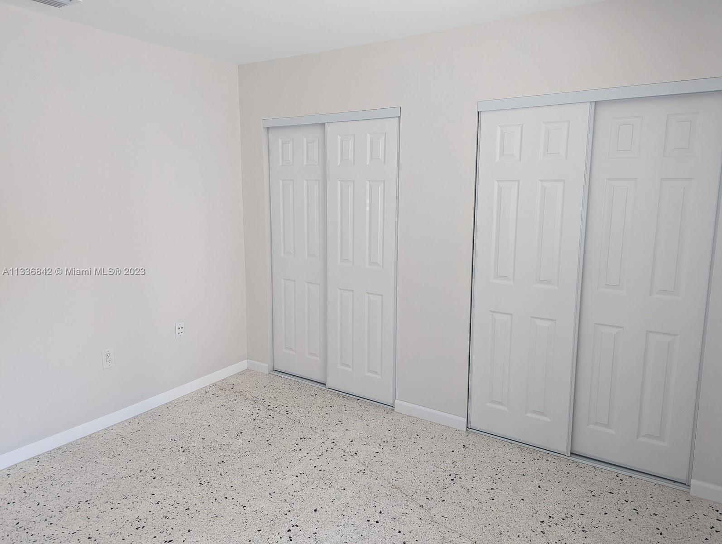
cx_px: 361
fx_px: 501
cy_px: 272
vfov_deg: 56.9
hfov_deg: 71.5
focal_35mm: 24
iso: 123
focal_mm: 6.81
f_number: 1.85
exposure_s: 1/87.8
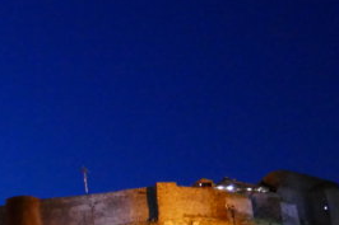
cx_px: -130
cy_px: 167
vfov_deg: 13.1
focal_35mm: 104
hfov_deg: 18.0
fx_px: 979
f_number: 3.5
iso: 3200
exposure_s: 1/10
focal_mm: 13.1
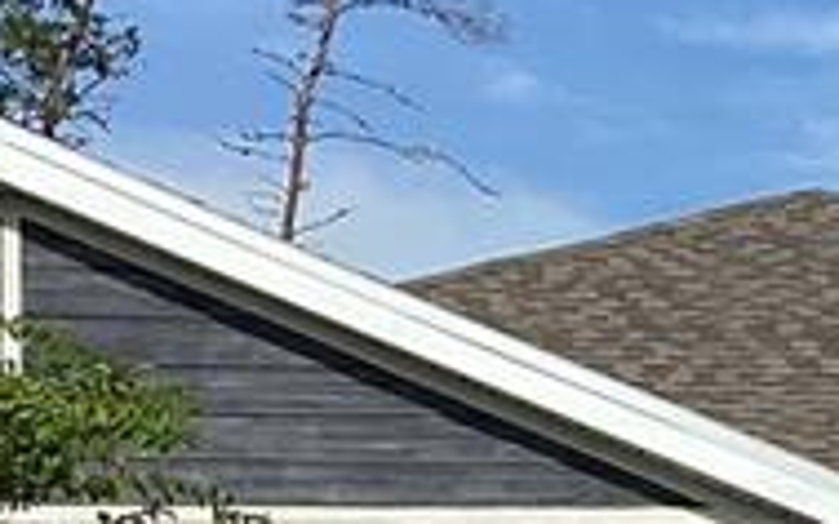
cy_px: 901
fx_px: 4069
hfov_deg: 11.5
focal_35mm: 178
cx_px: 1034
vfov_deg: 7.2
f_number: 2.4
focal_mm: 3.3
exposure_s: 1/1733
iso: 25
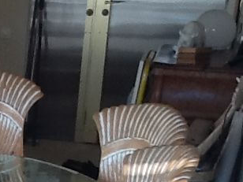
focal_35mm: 137
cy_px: 265
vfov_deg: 10.5
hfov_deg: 13.6
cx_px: -117
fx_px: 962
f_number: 2.4
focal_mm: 2.03
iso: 50
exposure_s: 1/120
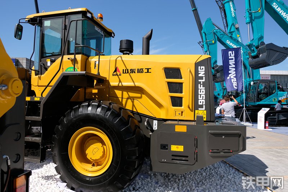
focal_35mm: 24
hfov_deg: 73.8
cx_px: 144
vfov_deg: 53.1
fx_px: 192
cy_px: 96
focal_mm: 16
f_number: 5.6
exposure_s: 1/800
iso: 200
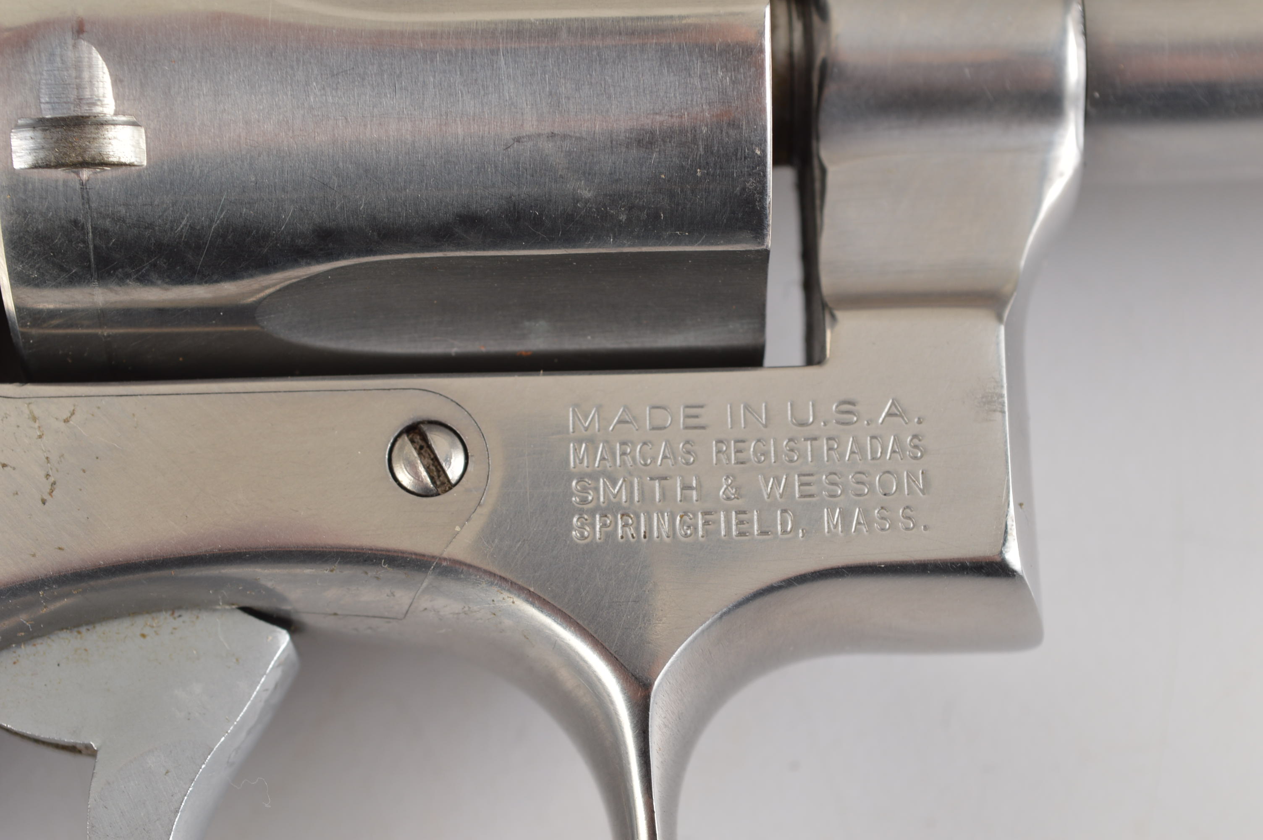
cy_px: 420
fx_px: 2892
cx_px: 632
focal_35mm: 82
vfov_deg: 16.5
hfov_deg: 24.6
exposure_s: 1/125
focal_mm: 55
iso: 100
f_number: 9
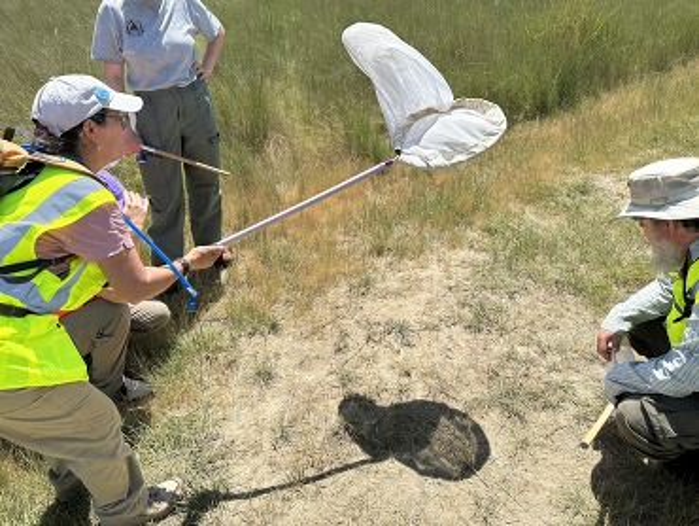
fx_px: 485
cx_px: 350
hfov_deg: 71.6
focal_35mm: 24
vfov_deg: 56.9
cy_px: 263
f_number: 1.78
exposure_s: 1/5525
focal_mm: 6.86
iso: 80
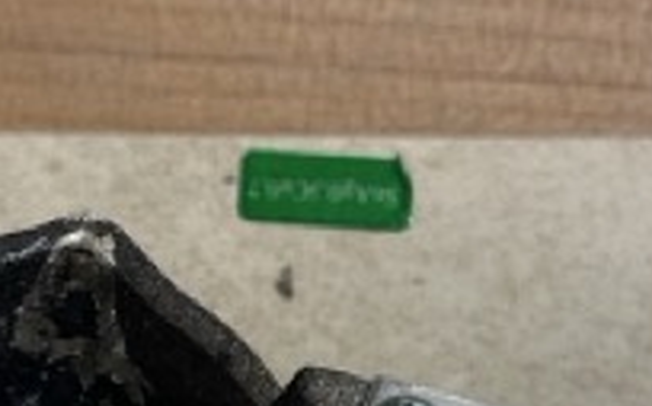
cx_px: 22
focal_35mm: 160
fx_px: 2840
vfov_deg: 8.0
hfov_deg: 13.0
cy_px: 611
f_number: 1.78
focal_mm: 6.86
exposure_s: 1/60
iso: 160
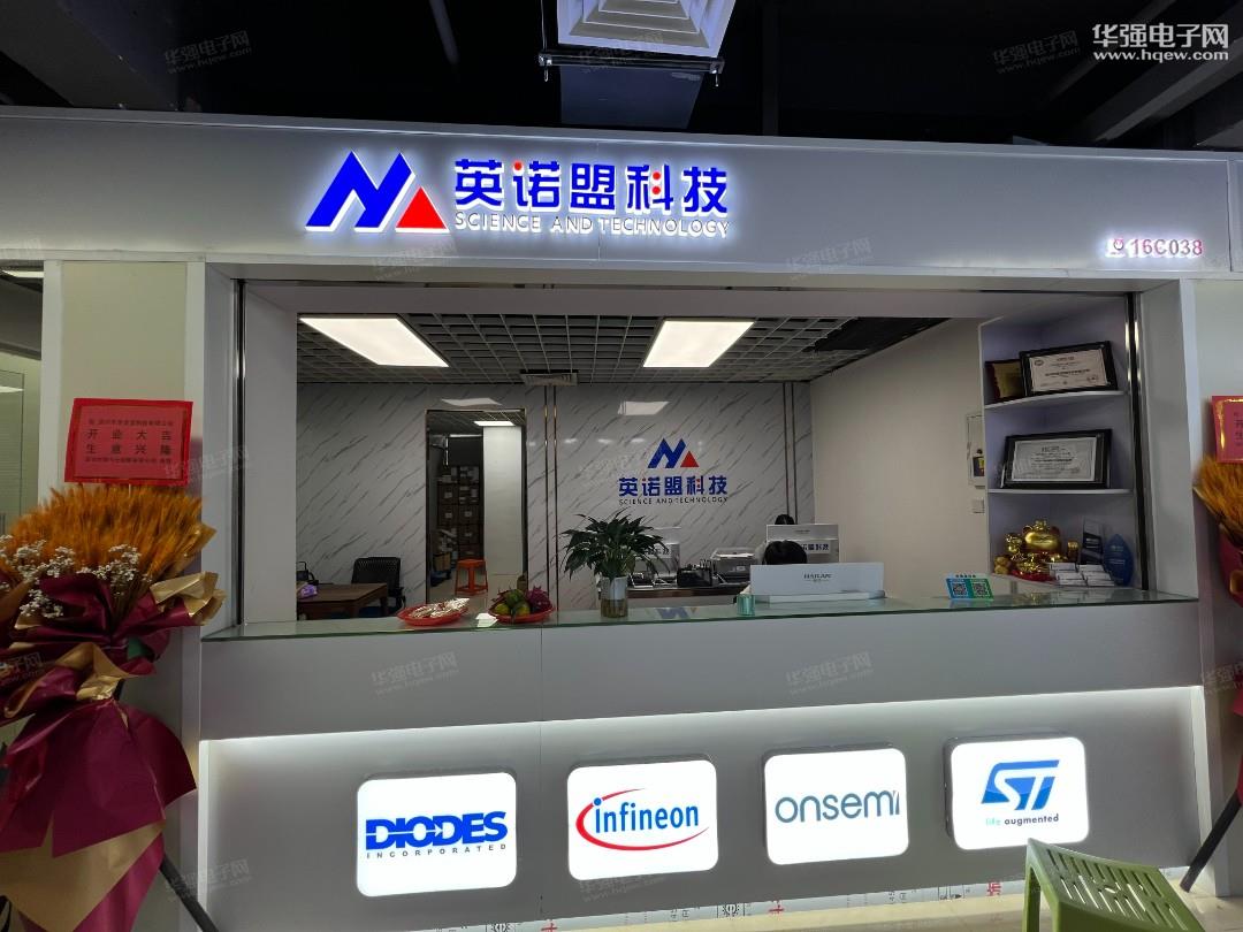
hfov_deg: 106.2
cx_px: 622
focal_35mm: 13
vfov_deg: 89.9
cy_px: 466
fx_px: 467
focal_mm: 1.57
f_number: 1.8
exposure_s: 1/100
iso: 40
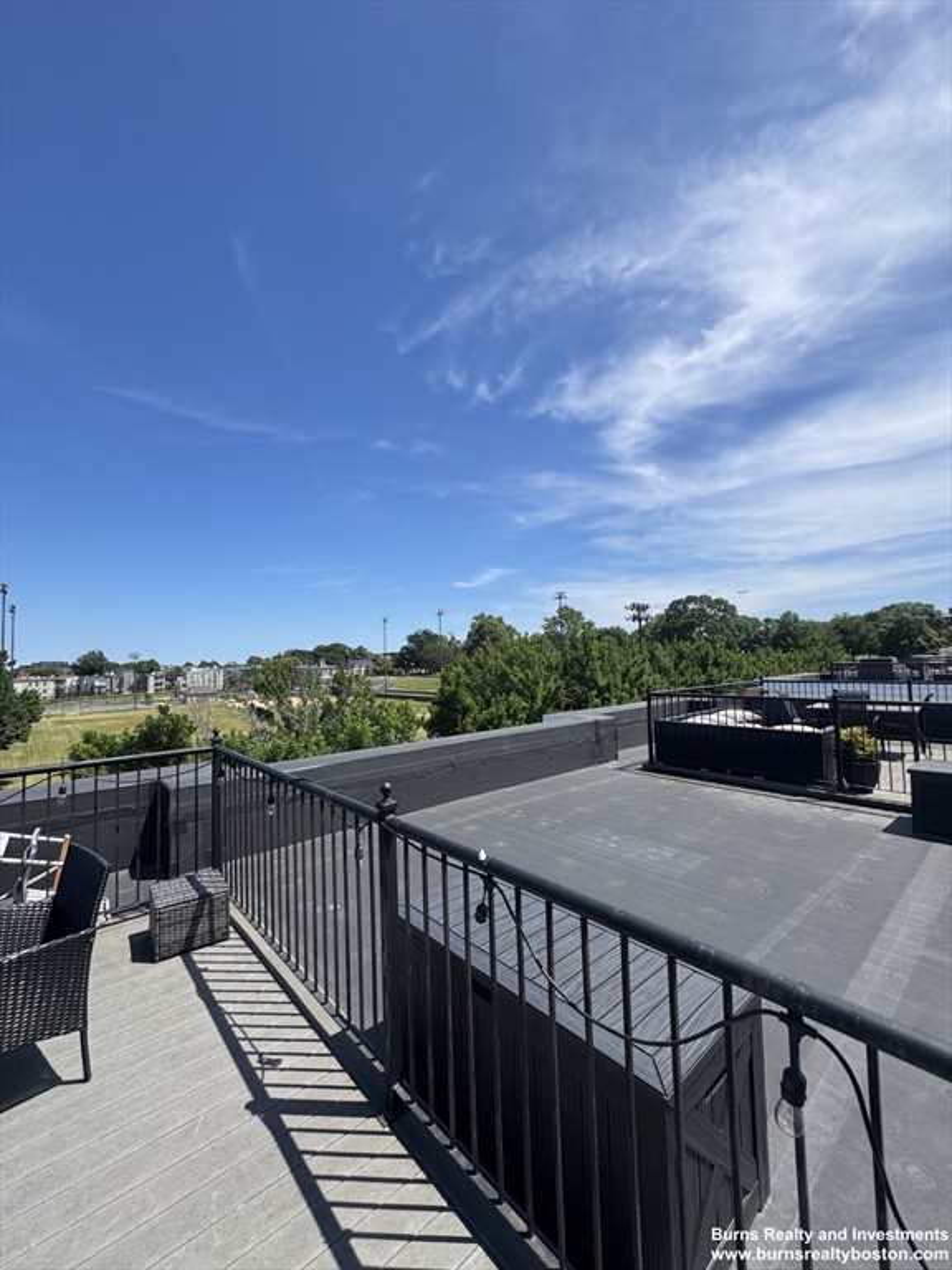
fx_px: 513
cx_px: 476
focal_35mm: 14
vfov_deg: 102.1
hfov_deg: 85.7
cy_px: 635
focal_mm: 2.22
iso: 50
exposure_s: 1/2028
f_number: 2.2
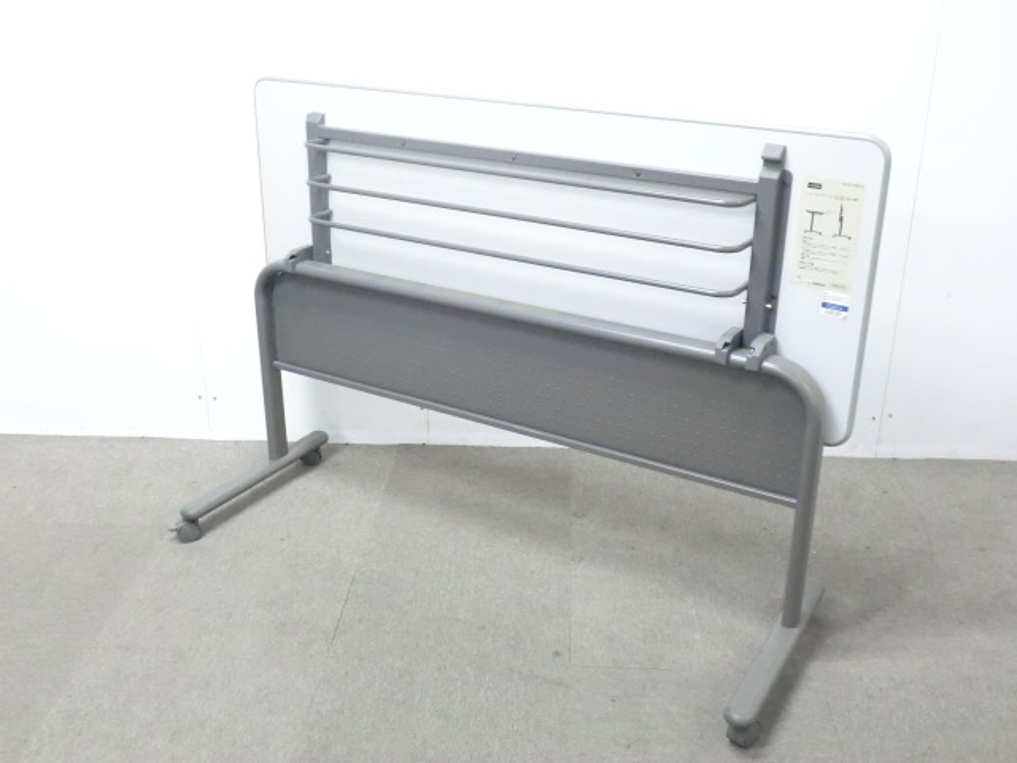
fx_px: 1116
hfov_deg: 49.0
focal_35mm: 38
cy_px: 382
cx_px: 508
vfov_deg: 37.7
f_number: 3.9
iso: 800
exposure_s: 1/25
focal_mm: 6.9
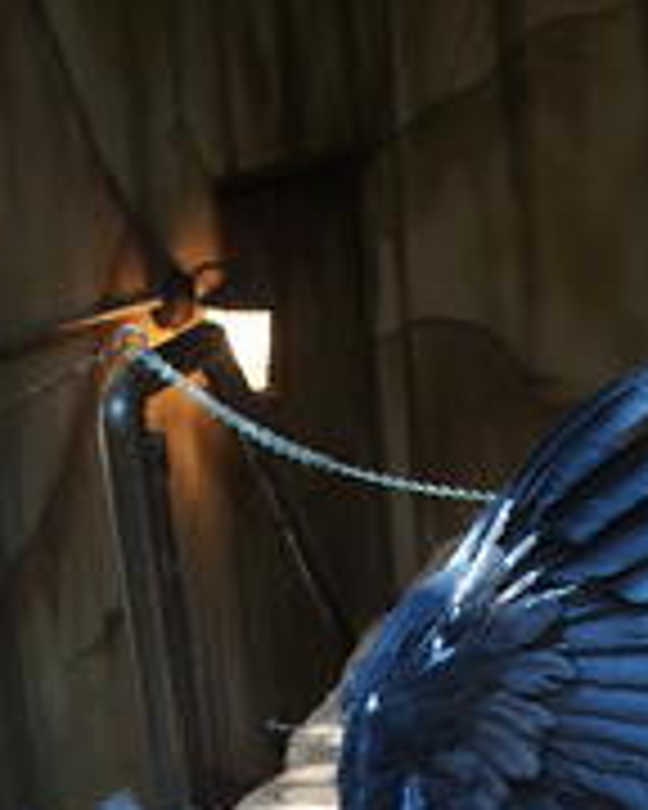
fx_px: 2925
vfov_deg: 15.2
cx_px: 423
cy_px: 972
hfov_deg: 12.6
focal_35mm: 122
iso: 200
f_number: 2.8
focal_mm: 10.8
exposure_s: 1/100
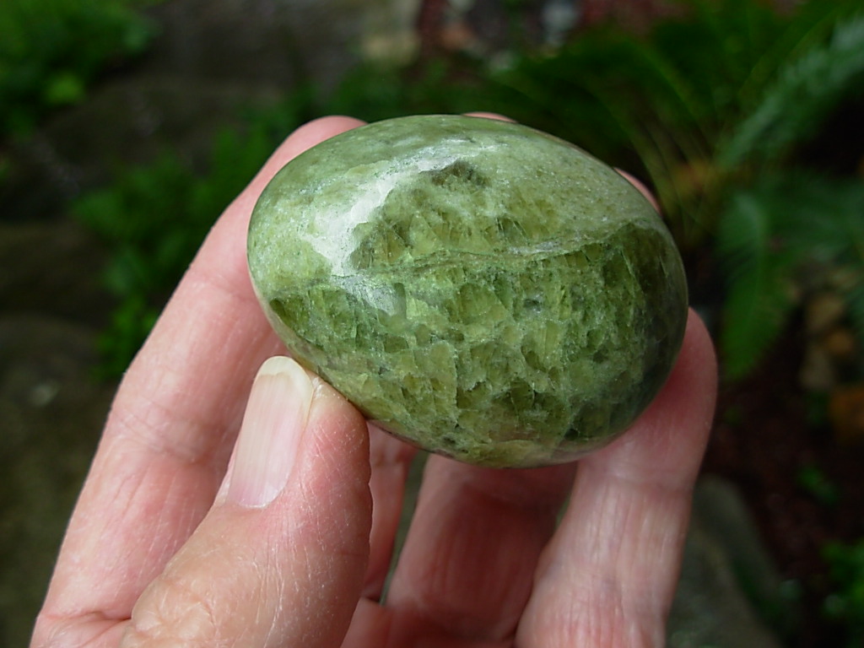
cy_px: 324
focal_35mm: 38
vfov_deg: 37.7
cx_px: 432
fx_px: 948
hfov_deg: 49.0
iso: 50
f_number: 2.9
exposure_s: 1/161
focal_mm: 6.3
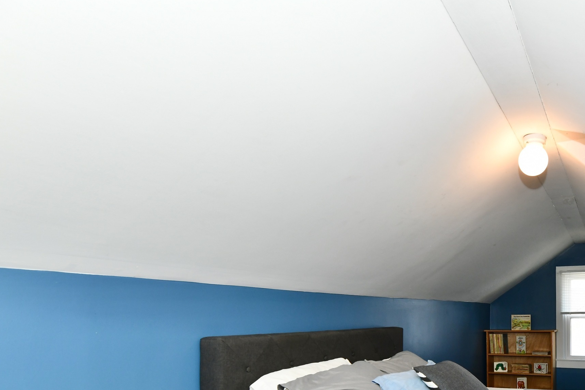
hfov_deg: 64.7
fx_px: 406
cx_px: 474
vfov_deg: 47.6
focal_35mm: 25
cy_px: 328
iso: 640
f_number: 6.3
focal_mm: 14
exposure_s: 1/60
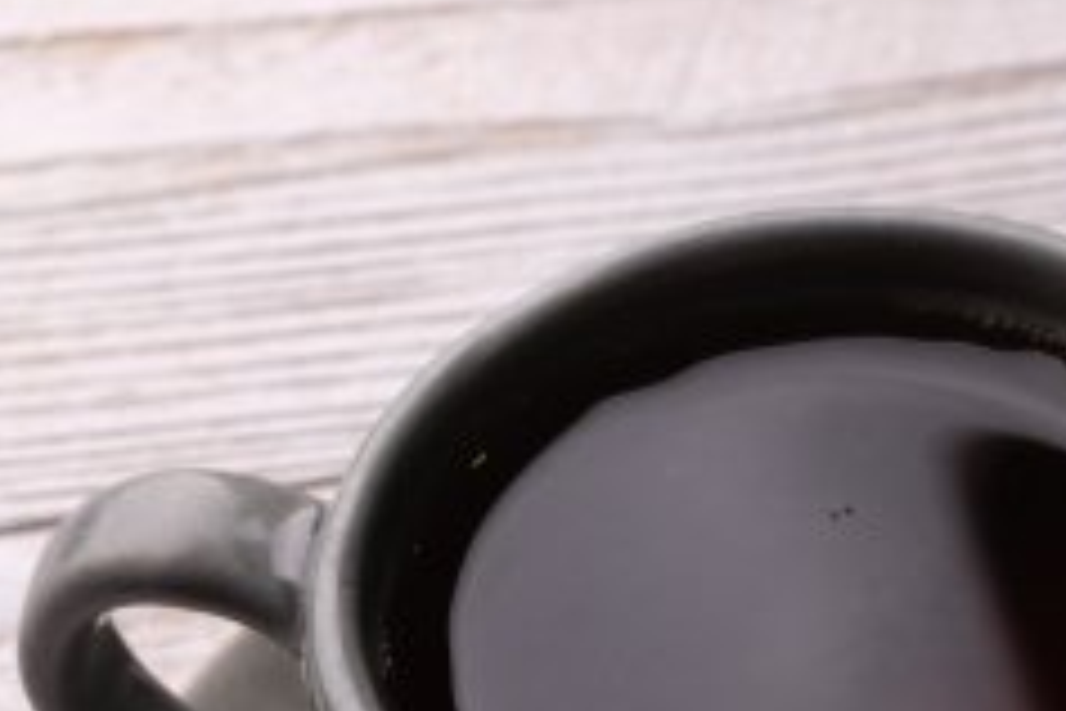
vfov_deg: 5.9
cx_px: 819
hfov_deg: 8.9
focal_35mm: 232
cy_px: 846
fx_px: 6869
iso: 200
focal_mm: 60
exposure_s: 1/14
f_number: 9
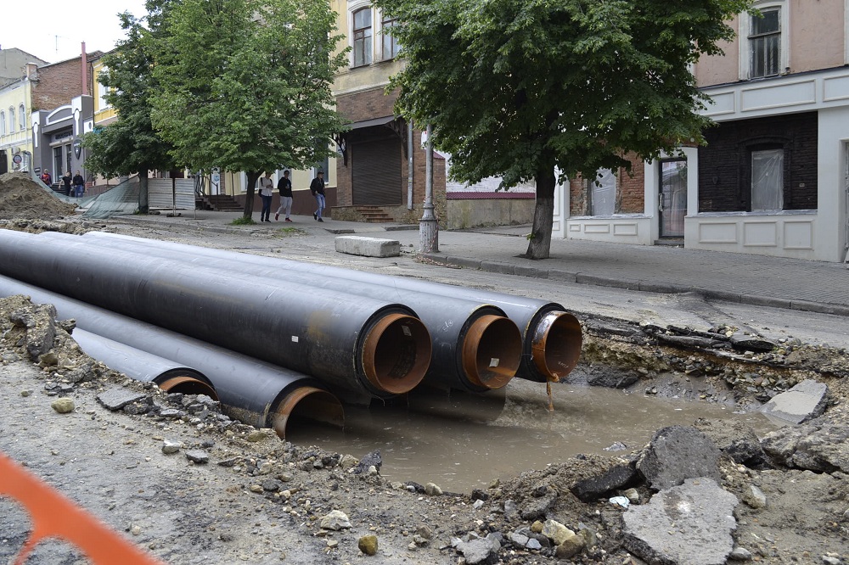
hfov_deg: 57.2
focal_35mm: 33
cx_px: 424
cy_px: 282
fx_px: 778
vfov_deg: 39.9
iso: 100
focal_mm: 22
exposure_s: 1/160
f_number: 6.3
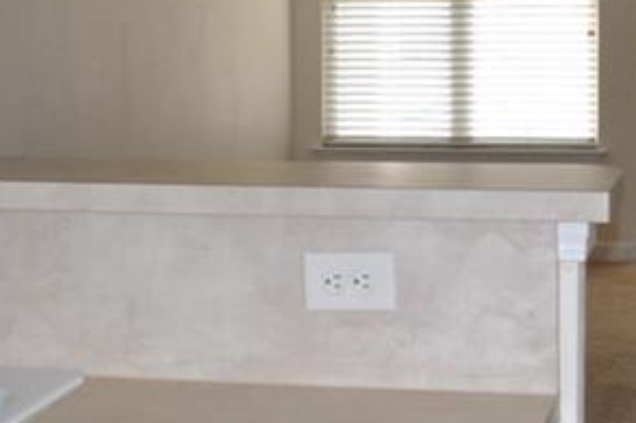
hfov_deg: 19.5
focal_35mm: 105
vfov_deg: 12.9
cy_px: 52
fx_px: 1854
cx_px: 352
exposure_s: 1/60
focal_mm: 20
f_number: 3.8
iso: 200
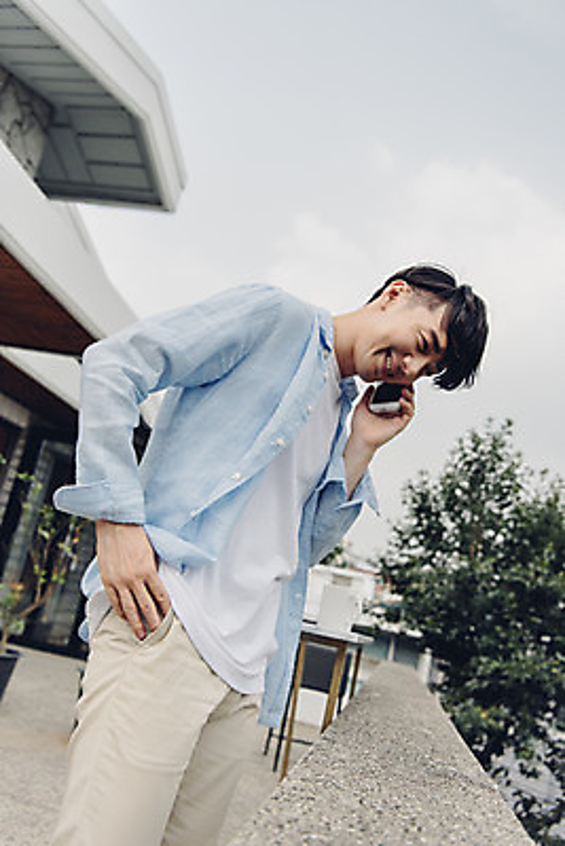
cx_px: 282
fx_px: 729
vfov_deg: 60.3
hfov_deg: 42.4
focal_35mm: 31
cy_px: 423
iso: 400
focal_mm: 31
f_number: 3.5
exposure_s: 1/5000
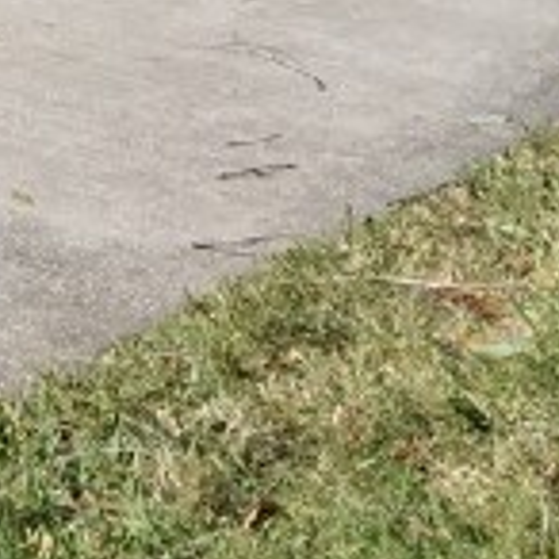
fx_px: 2265
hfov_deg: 12.6
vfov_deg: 11.5
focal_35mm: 124
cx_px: -509
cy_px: -808
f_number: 2
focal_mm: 3.54
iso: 100
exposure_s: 1/1497
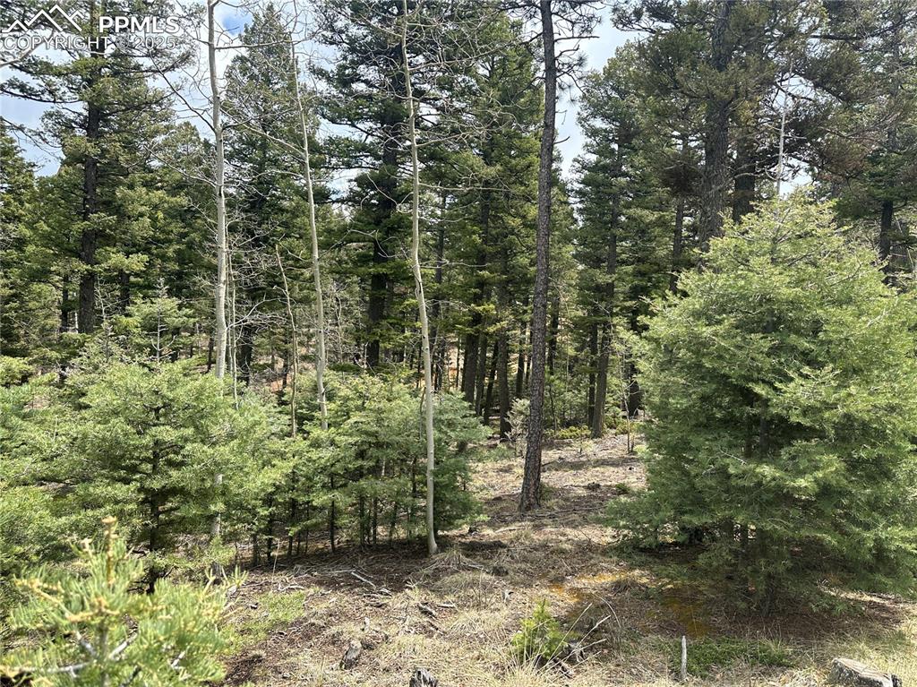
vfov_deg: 56.8
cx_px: 458
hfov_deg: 71.6
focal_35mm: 24
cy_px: 344
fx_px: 635
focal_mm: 6.86
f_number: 1.78
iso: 80
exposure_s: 1/1779
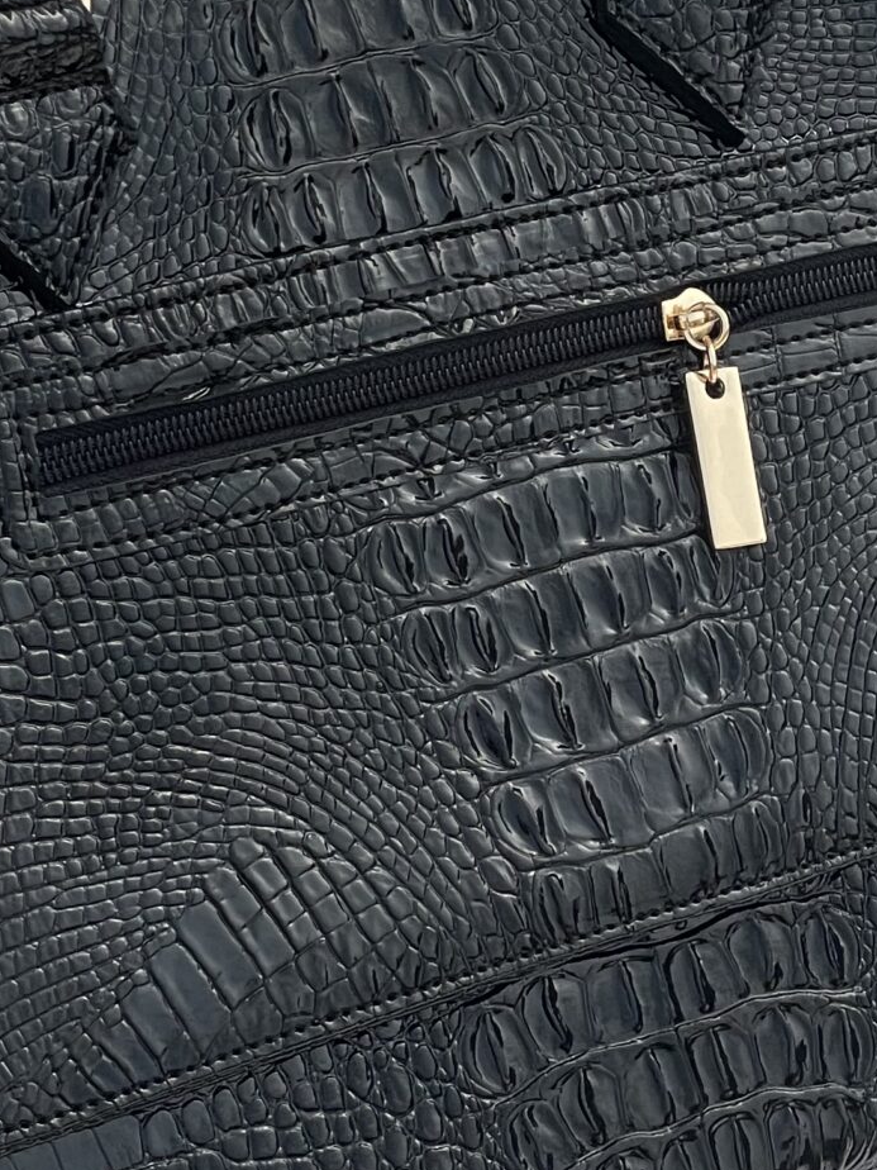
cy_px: 234
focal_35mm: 144
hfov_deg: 10.3
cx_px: 335
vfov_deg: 13.6
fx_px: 4864
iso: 32
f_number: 2
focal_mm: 6
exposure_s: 1/675
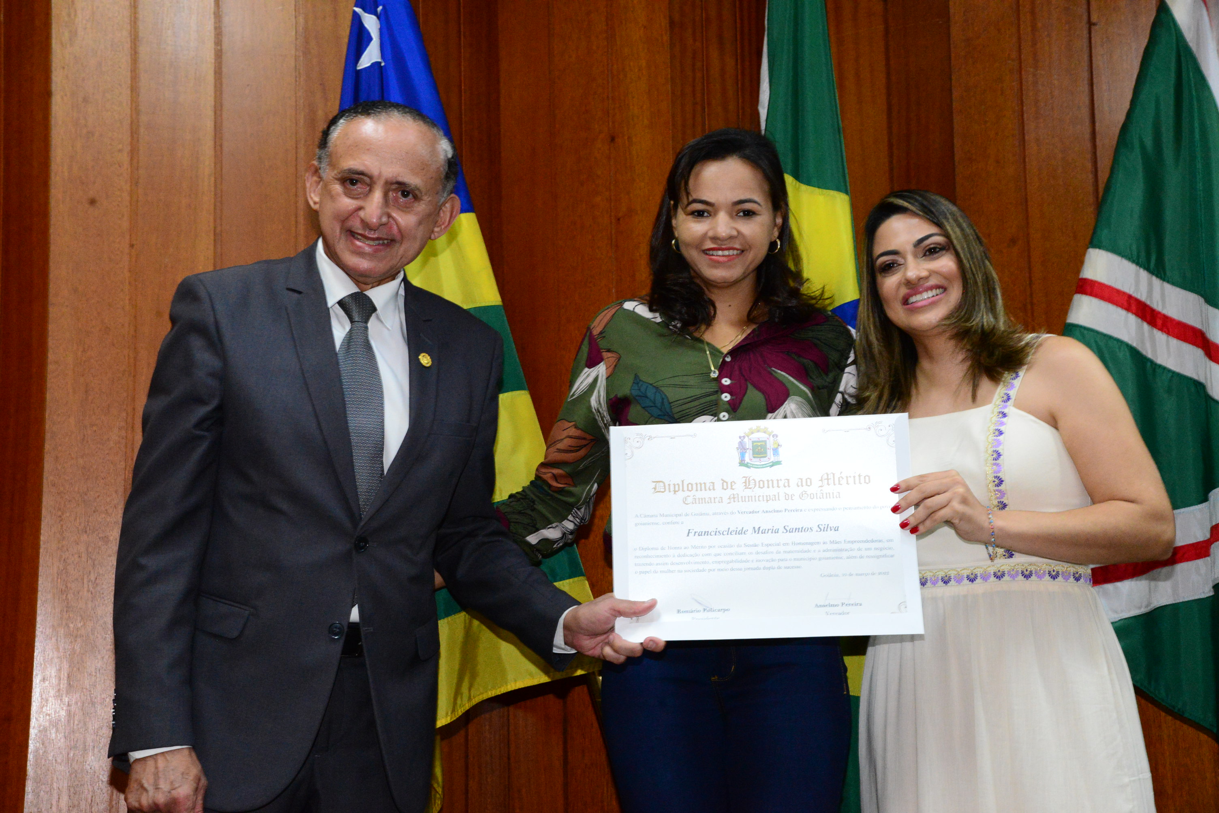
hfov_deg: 36.2
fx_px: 1863
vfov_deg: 24.6
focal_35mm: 55
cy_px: 406
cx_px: 610
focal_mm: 55
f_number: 8
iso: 6400
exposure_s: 1/60
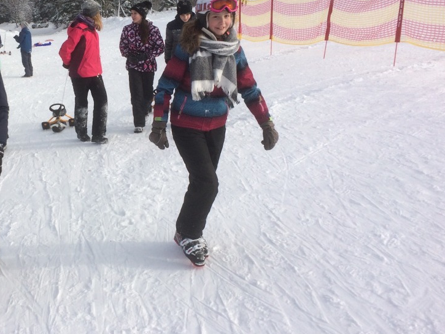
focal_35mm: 48
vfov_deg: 30.1
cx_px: 80
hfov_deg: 38.0
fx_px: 617
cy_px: 121
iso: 32
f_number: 2.2
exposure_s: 1/2933
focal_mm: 4.15
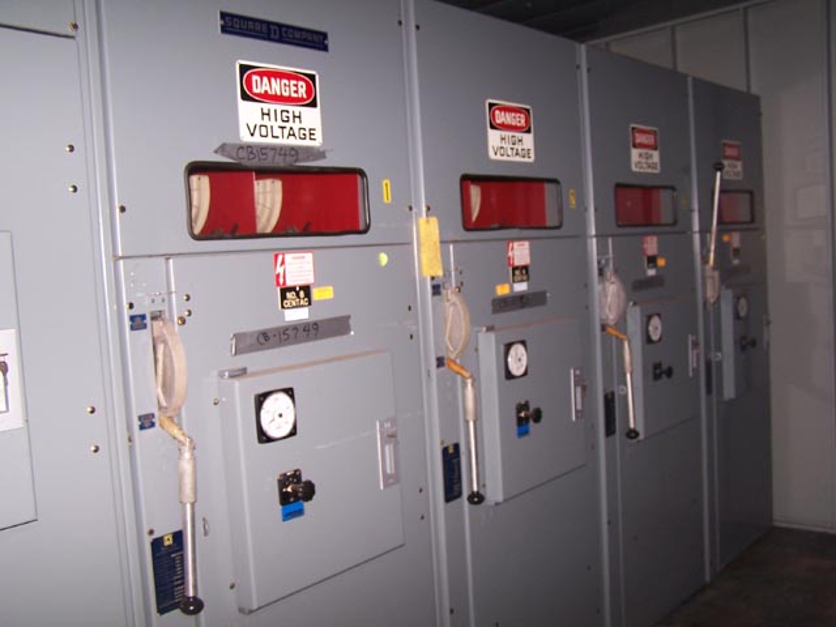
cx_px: 418
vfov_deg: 37.7
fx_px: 918
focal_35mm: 38
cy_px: 314
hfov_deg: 49.0
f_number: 2.8
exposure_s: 1/60
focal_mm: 6.3
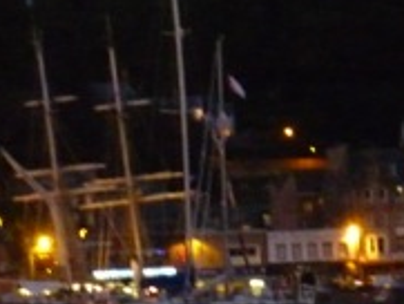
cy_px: 112
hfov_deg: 6.7
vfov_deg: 5.0
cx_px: 60
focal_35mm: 296
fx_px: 3457
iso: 800
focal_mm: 14.2
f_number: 4.4
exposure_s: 1/8
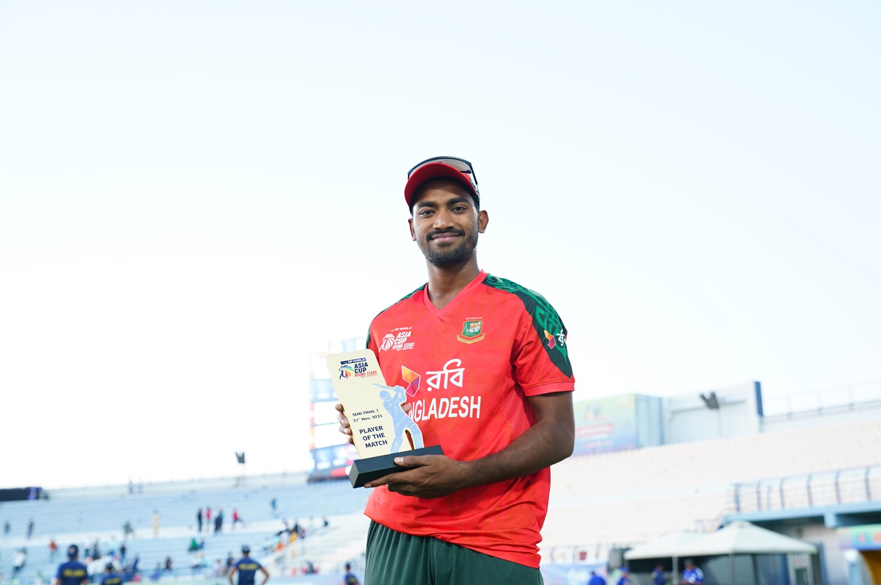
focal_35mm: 52
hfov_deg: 38.2
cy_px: 292
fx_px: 1271
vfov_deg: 25.9
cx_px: 440
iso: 1000
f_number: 4
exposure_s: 1/200
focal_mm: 52
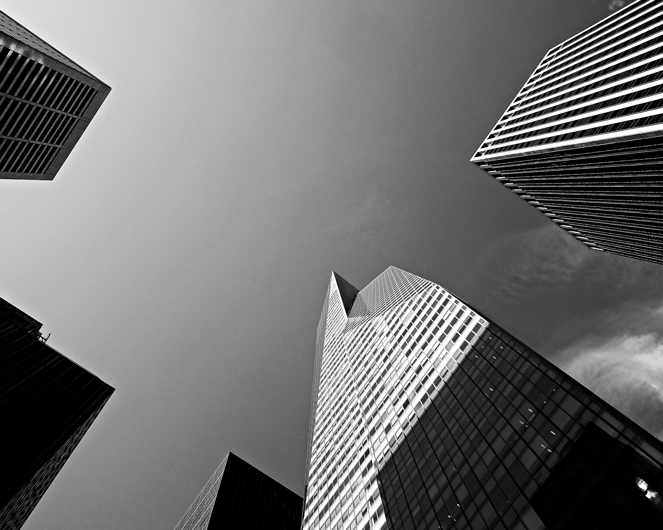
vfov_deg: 51.5
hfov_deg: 62.2
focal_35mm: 28
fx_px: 549
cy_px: 257
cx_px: 325
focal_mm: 8.8
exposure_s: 1/200
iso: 125
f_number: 4
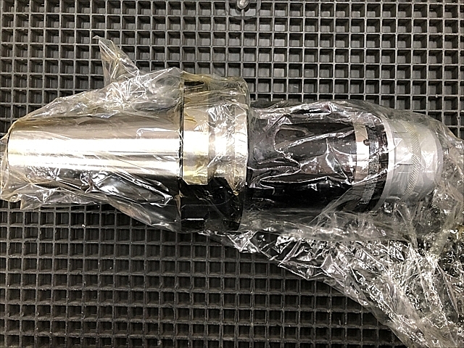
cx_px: 232
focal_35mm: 28
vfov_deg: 49.7
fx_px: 375
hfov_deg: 63.4
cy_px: 174
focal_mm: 3.99
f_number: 1.8
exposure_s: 1/15
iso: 80
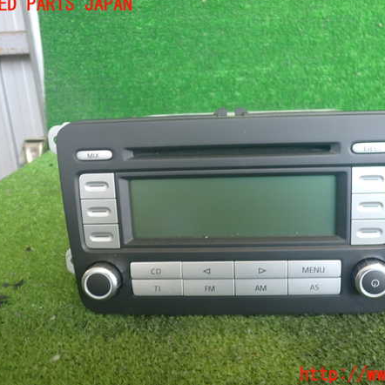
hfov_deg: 45.7
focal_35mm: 36
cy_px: 190
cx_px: 235
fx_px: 453
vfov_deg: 46.0
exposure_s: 1/40
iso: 200
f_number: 2.3
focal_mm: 5.4
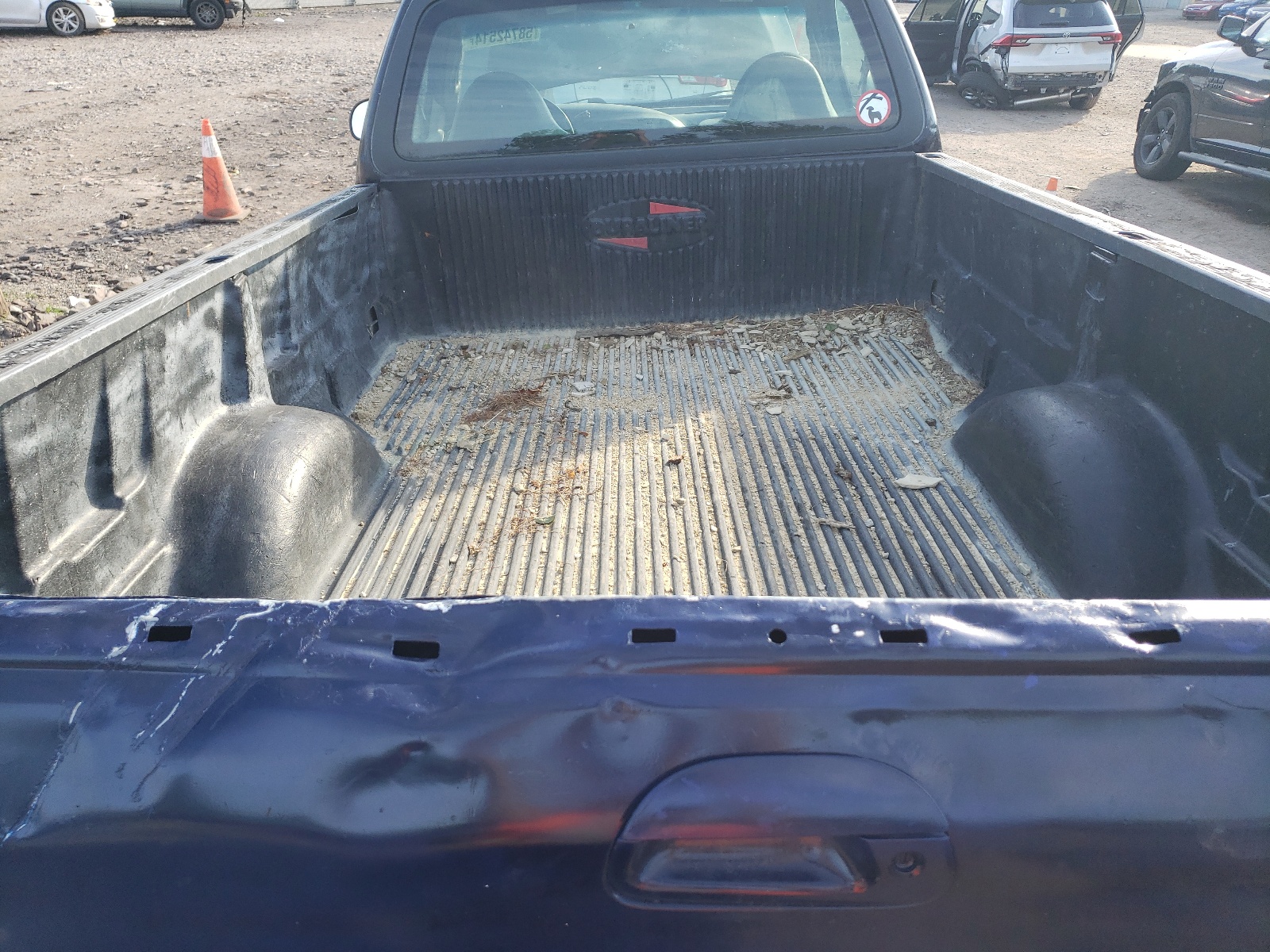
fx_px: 954
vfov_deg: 53.1
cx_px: 635
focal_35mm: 26
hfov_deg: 67.3
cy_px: 476
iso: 50
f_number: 1.5
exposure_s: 1/500
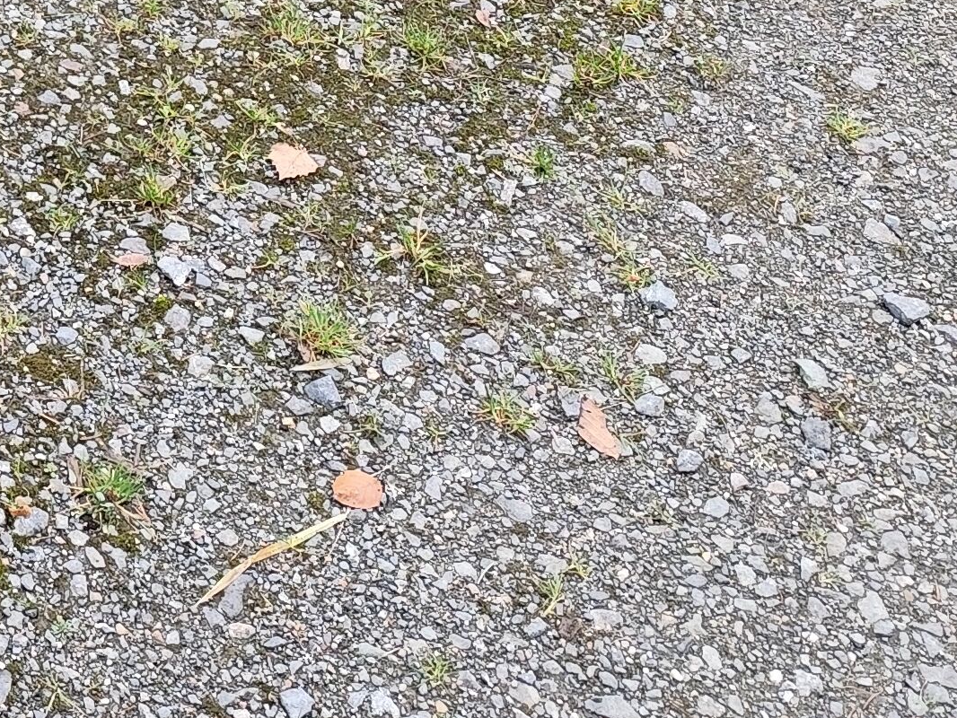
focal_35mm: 88
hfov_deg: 19.8
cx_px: -401
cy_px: -410
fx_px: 2433
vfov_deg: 15.3
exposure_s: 1/100
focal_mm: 6.14
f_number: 1.65
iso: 64
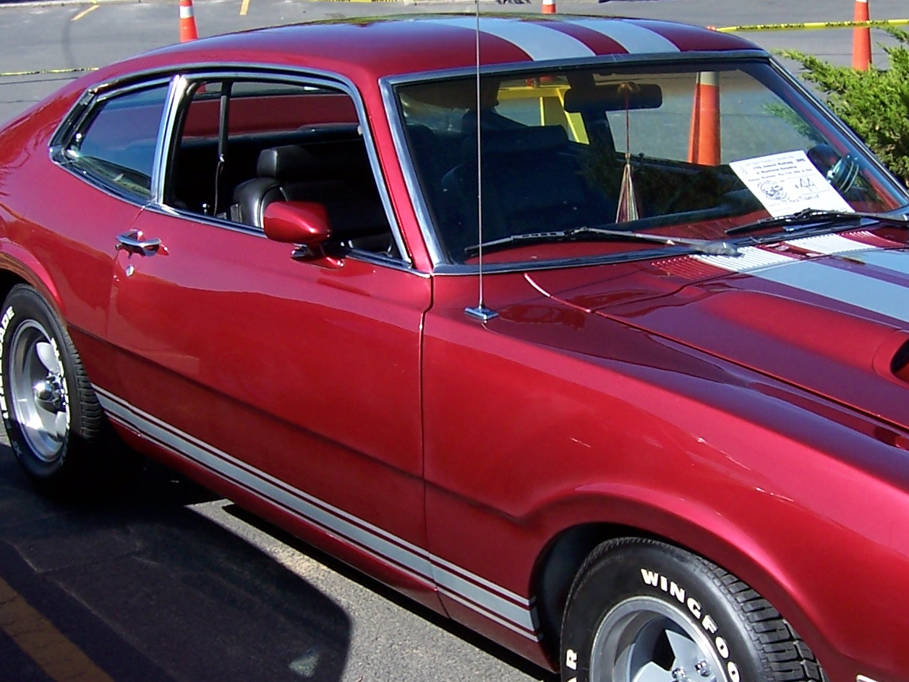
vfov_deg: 22.2
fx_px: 1733
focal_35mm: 66
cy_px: 390
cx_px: 491
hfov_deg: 29.4
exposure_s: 1/350
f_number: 4.8
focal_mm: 6
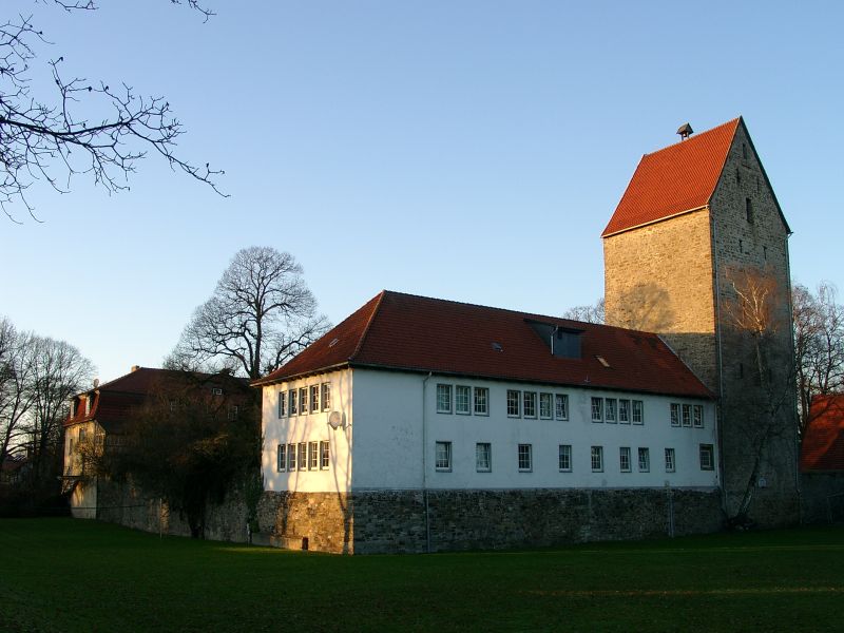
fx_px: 829
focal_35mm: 34
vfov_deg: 41.8
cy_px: 316
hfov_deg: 54.0
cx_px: 422
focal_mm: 7.13
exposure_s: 1/141
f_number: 4
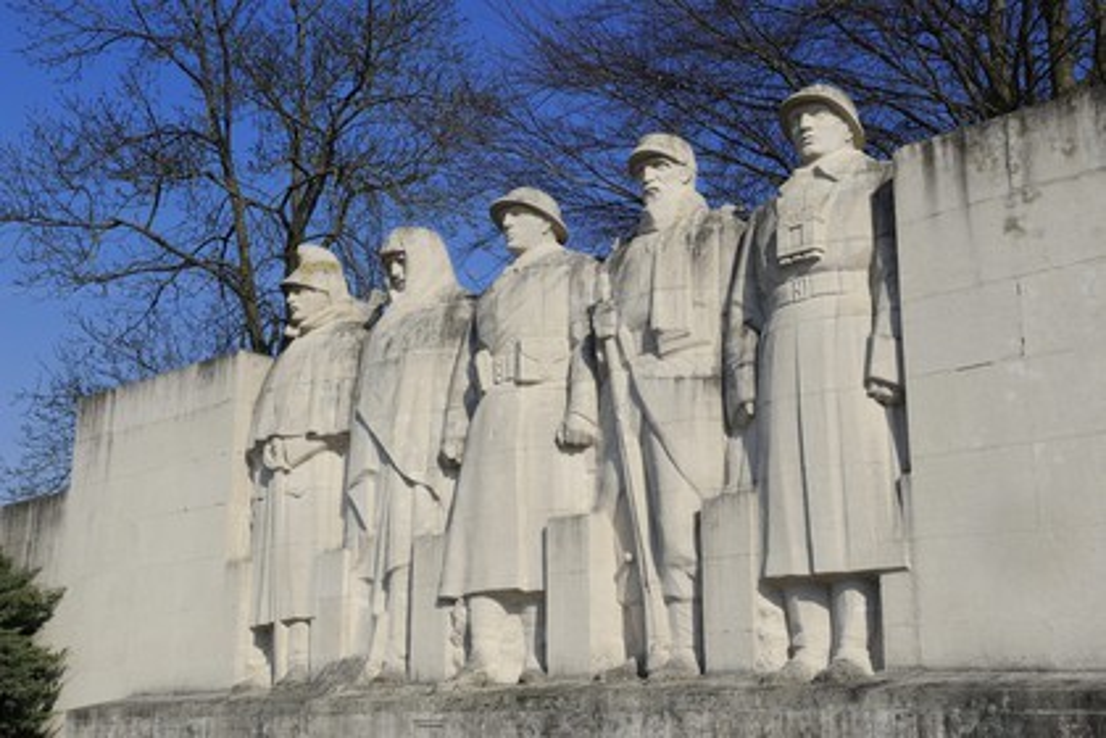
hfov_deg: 43.6
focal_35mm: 45
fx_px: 1382
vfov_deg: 29.9
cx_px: 553
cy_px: 369
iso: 200
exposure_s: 1/160
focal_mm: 45
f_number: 16
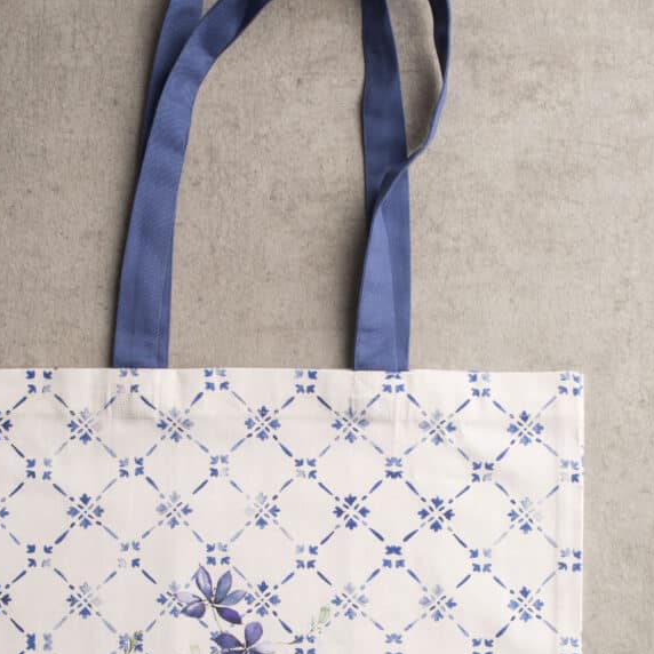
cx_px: 263
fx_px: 1902
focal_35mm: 89
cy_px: 537
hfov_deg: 19.5
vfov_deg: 19.3
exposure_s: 1/160
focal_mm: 50
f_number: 8
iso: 100
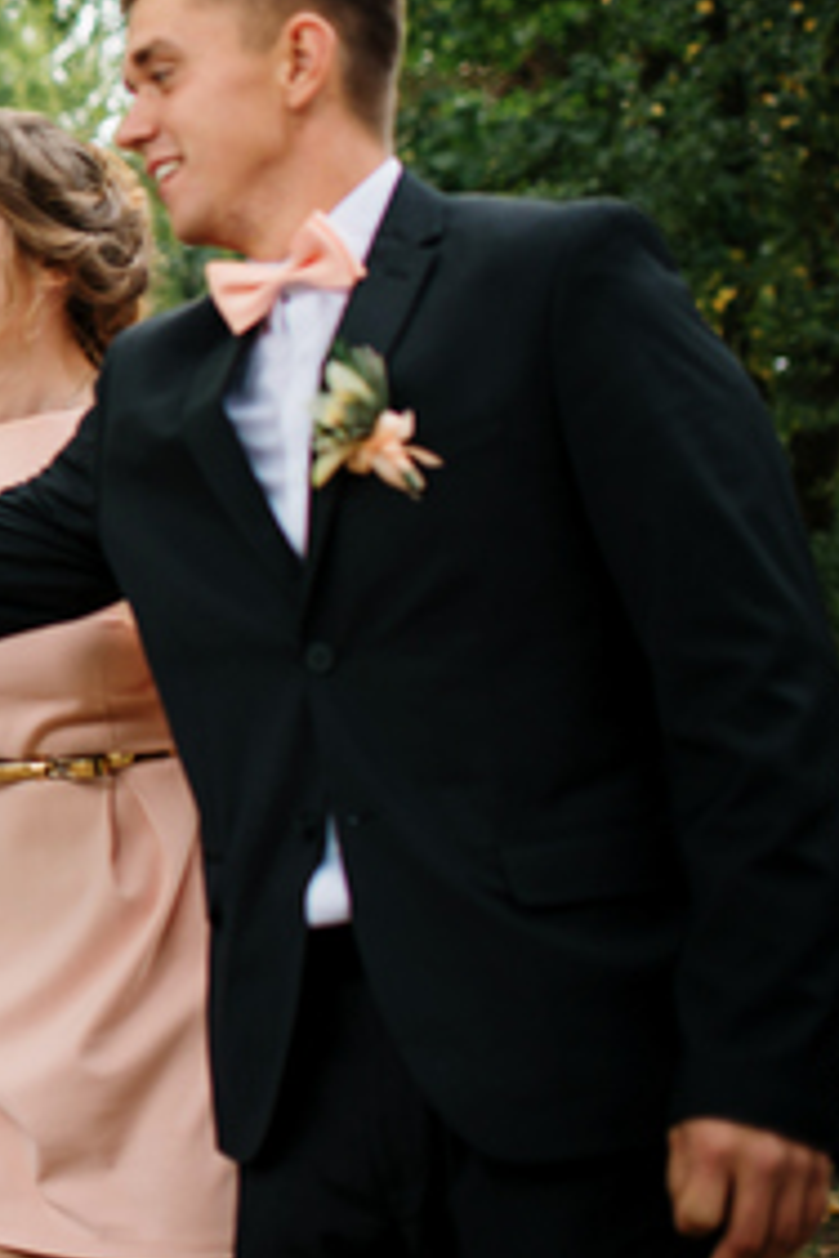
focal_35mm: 90
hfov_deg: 13.6
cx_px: -674
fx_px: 3146
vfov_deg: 22.5
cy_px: 377
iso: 100
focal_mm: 35
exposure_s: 1/800
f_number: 1.8
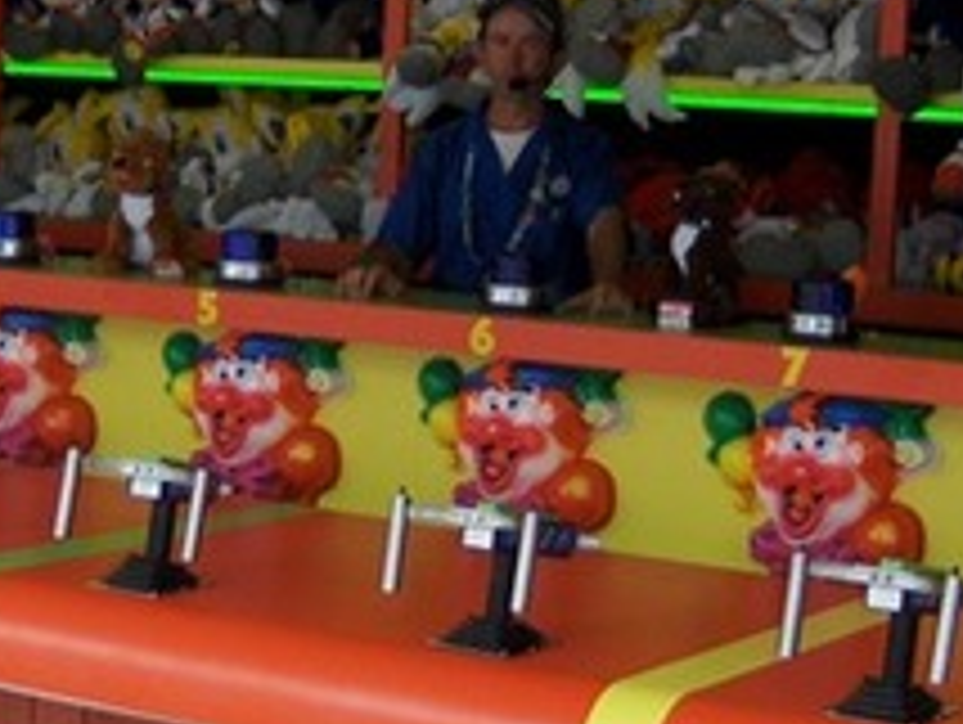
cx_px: 144
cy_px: 407
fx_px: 2618
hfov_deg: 20.5
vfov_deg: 15.8
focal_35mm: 94
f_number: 2.8
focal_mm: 7.5
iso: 100
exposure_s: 1/271
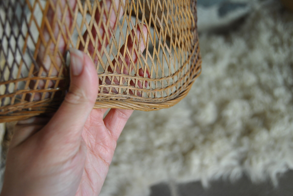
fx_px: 318
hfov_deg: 49.5
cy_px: 98
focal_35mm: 39
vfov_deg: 34.3
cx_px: 146
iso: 200
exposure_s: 1/50
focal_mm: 26
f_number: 4
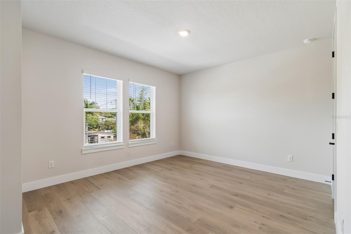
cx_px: 176
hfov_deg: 100.4
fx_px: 146
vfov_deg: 77.3
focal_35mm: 15
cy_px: 117
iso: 100
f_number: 7.1
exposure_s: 1/20
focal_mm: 10
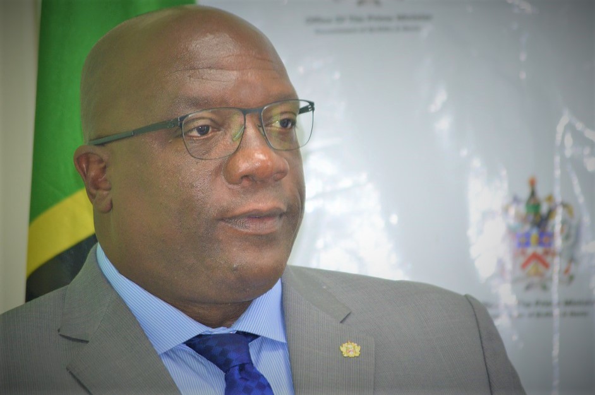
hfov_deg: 8.3
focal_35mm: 248
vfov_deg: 5.5
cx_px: 298
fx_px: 4086
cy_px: 198
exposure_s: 1/60
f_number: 5.3
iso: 720
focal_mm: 165
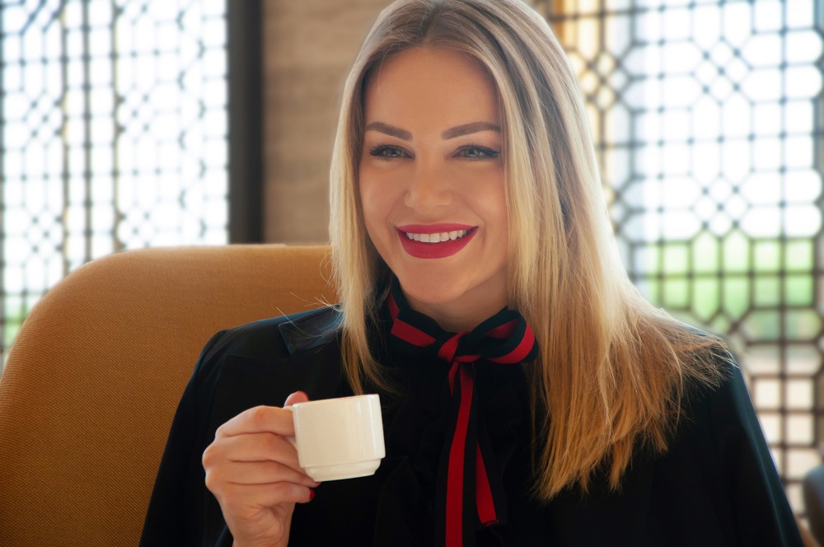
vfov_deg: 9.9
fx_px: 3155
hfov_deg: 14.9
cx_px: 412
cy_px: 274
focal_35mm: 138
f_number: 5.6
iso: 250
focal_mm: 92
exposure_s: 1/125
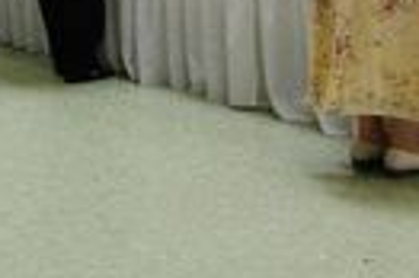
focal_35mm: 106
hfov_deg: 18.8
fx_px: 1227
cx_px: -13
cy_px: -109
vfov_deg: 12.4
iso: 1600
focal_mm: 23
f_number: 5
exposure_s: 1/250
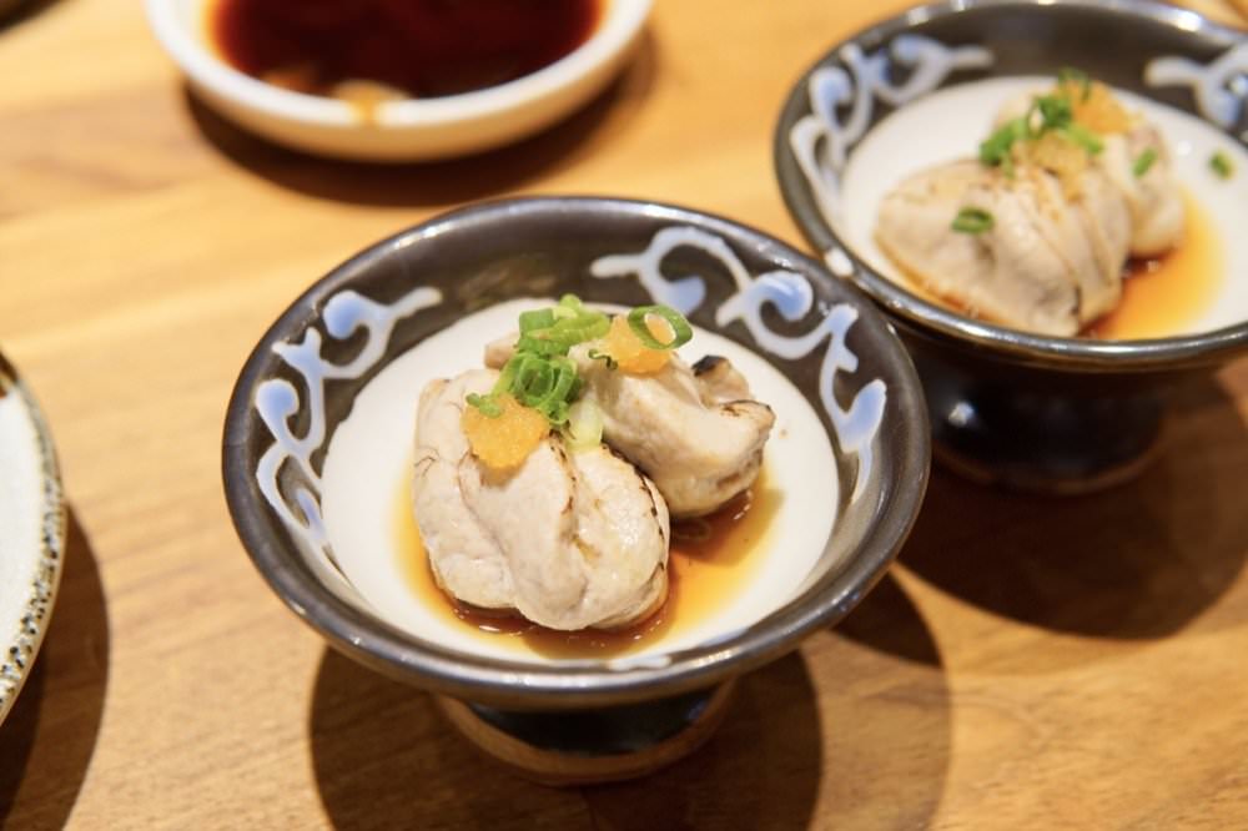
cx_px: 624
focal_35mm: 45
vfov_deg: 29.8
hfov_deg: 43.6
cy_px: 416
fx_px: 1559
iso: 640
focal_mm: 30
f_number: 4
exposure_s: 1/60
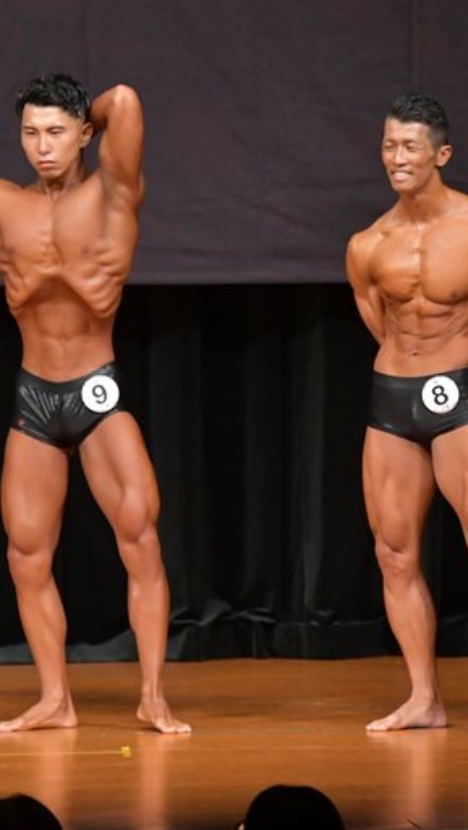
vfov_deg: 5.4
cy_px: 416
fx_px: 8880
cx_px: 475
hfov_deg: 3.0
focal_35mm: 403
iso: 6400
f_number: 5.6
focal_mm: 170
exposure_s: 1/400
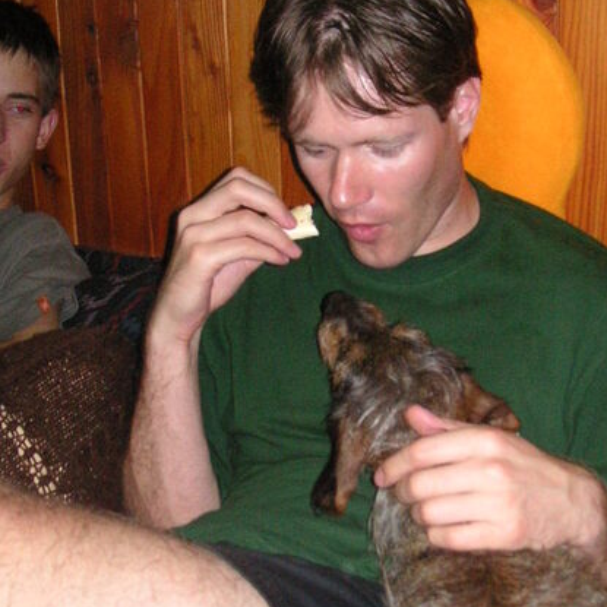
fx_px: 1250
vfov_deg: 27.2
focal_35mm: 63
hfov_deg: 27.1
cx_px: 415
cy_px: 369
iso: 160
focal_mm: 6.1
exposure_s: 1/45
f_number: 2.8
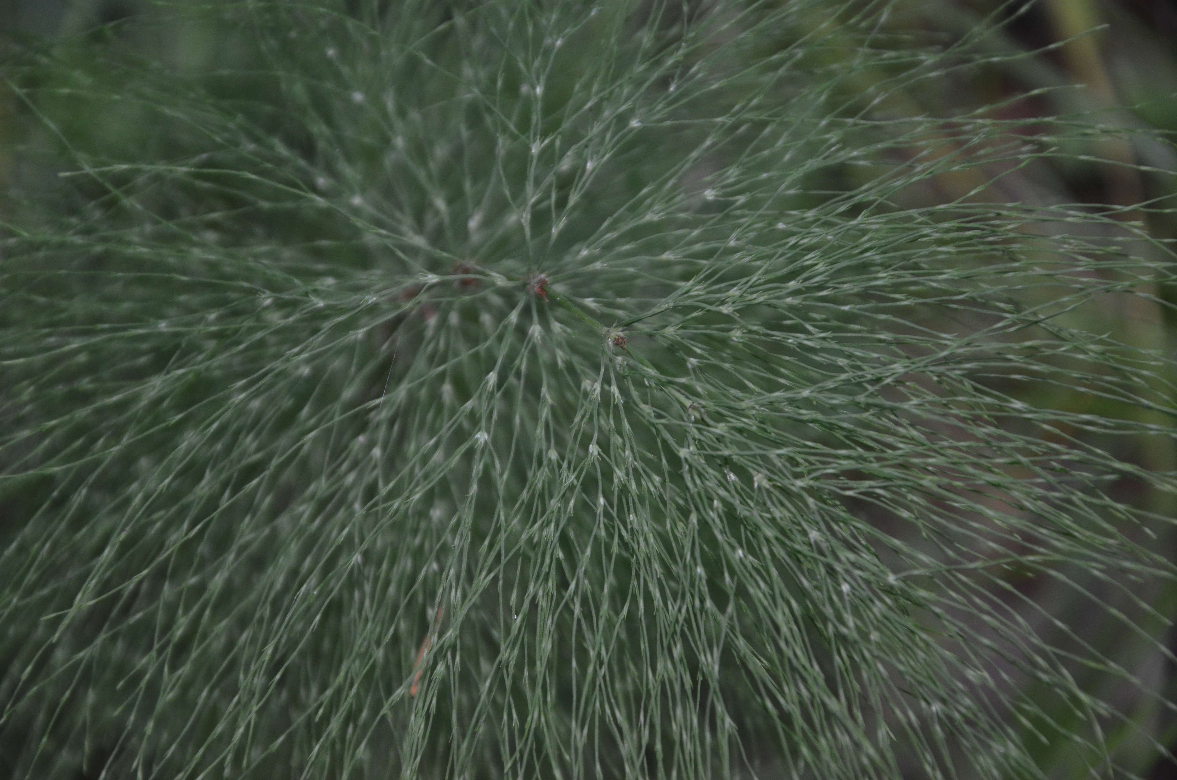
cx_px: 588
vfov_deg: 8.7
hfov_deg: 13.1
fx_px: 5139
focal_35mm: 158
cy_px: 390
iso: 800
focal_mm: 105
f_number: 5.6
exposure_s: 1/60
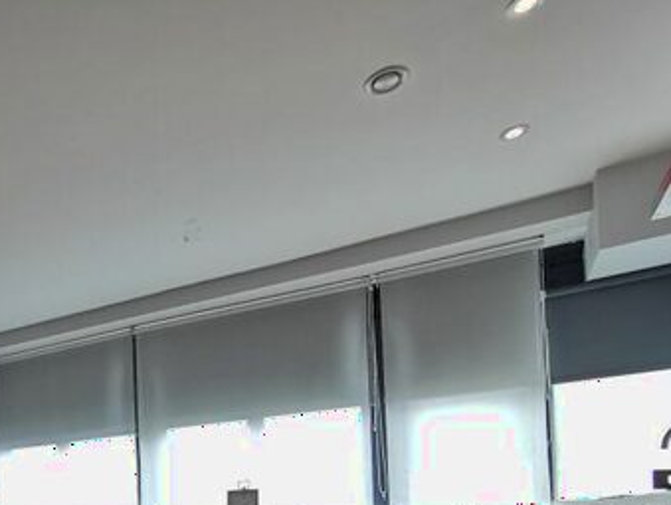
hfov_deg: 49.3
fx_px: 640
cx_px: 67
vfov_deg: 37.9
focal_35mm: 33
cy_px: 514
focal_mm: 2.35
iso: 200
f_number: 2.2
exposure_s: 1/100
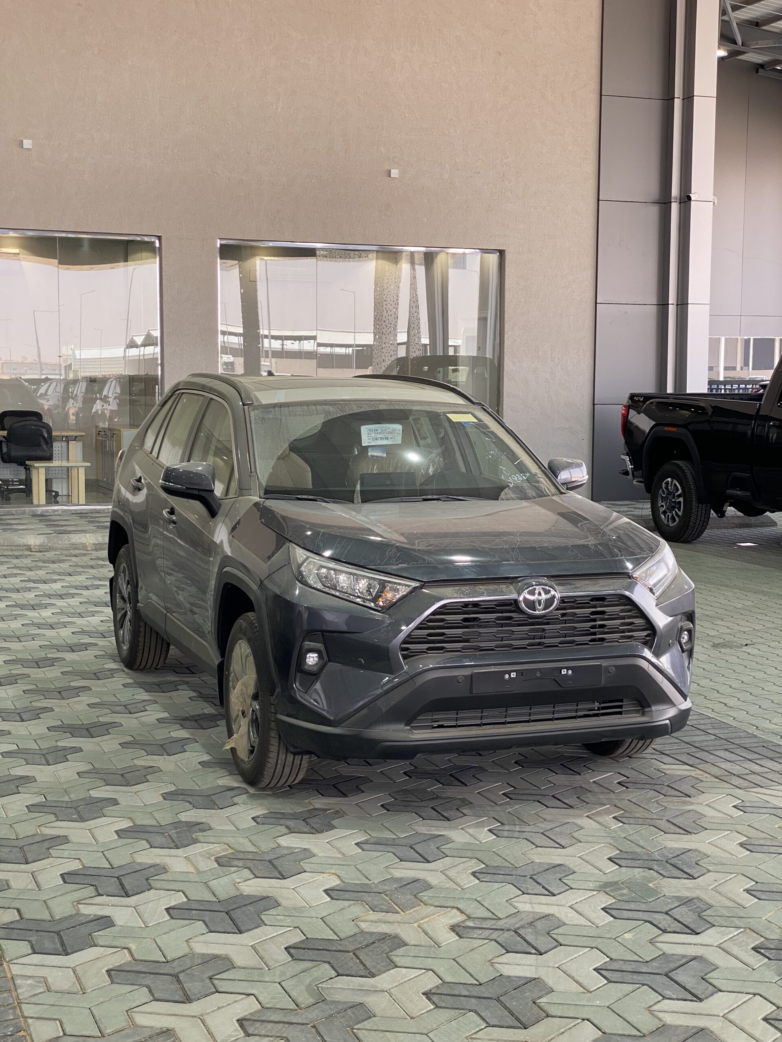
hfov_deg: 28.0
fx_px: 1566
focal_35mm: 52
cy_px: 521
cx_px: 391
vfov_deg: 36.8
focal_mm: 6
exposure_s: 1/121
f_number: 2
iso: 40
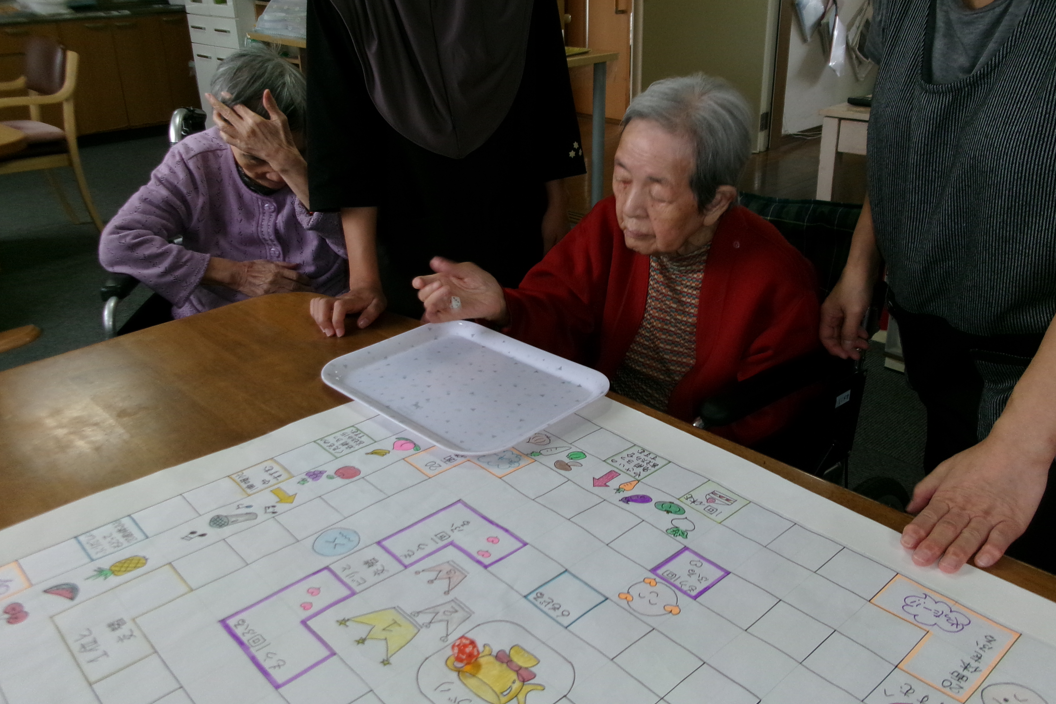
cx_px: 538
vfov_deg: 43.6
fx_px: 880
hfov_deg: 61.9
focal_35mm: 30
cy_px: 326
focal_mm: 5.1
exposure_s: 1/34
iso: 200
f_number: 3.9
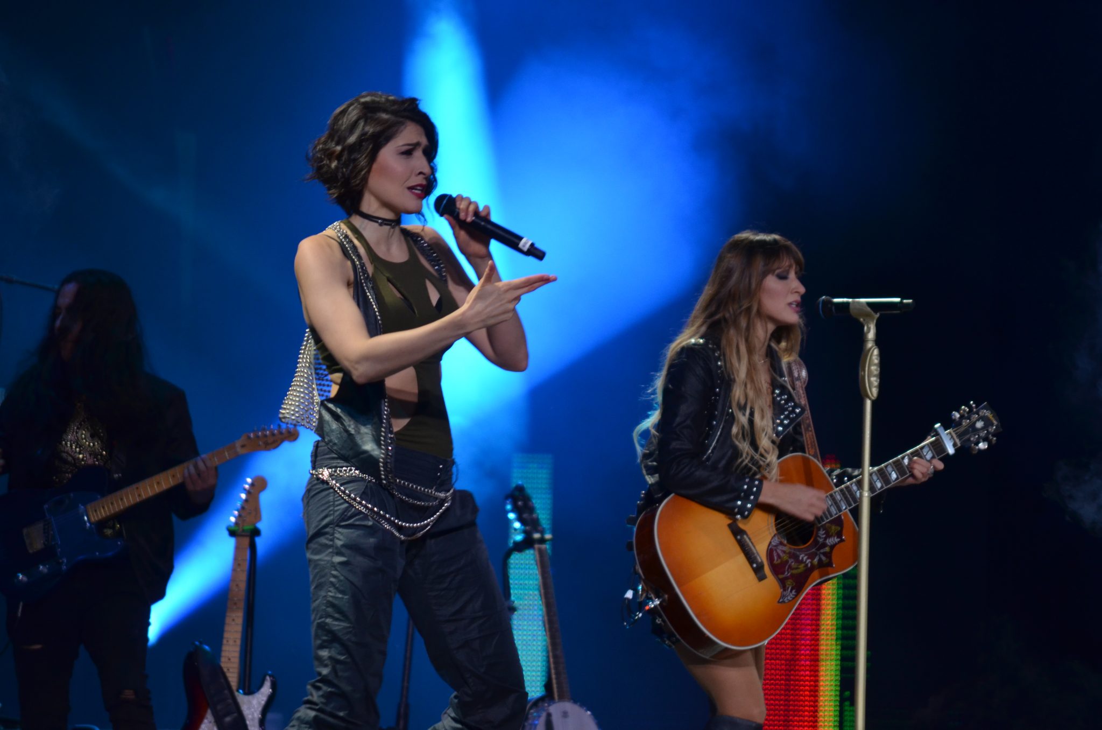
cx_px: 551
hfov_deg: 6.9
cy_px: 365
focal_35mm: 300
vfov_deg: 4.6
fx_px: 9163
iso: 800
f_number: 5.6
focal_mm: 200
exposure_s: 1/125
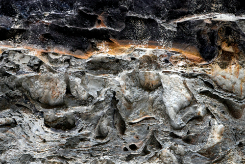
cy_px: 82
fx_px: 1362
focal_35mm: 200
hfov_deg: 10.3
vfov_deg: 6.9
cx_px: 122
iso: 2500
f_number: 22
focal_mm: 200
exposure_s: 1/200
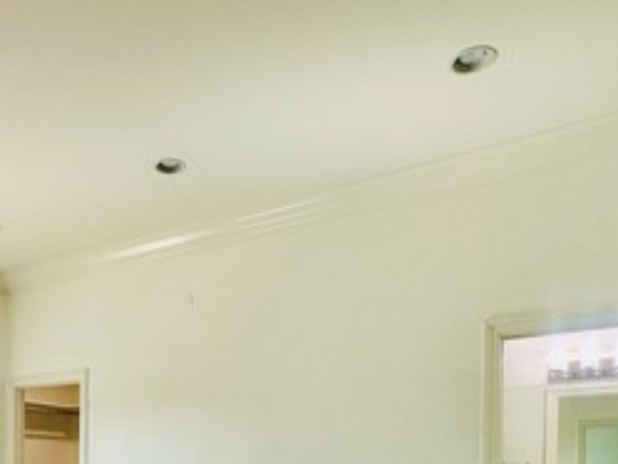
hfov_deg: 49.9
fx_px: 643
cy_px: 491
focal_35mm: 36
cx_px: 179
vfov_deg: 35.0
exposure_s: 1/120
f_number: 2.2
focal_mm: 2.22
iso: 80
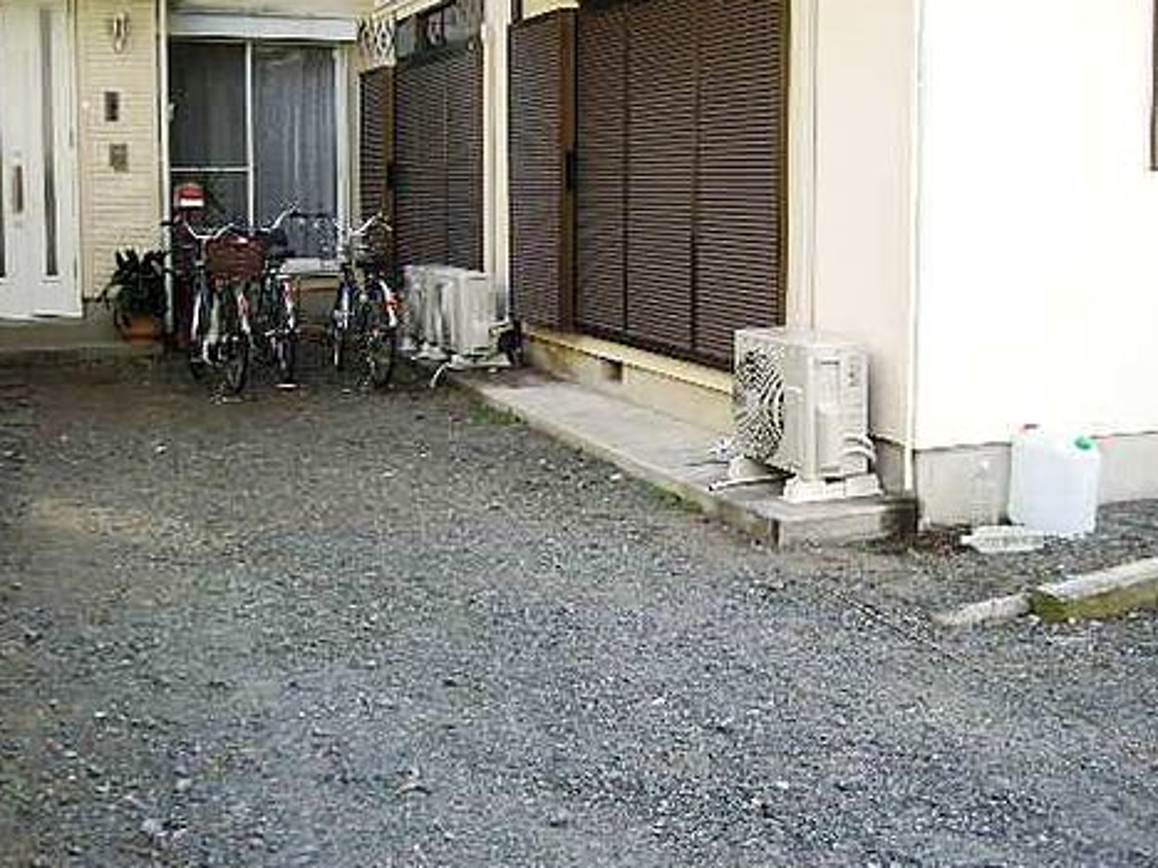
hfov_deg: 42.1
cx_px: 598
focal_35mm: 45
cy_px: 347
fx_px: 1505
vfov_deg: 32.1
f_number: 2.8
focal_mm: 5.7
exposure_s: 1/97.4
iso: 50
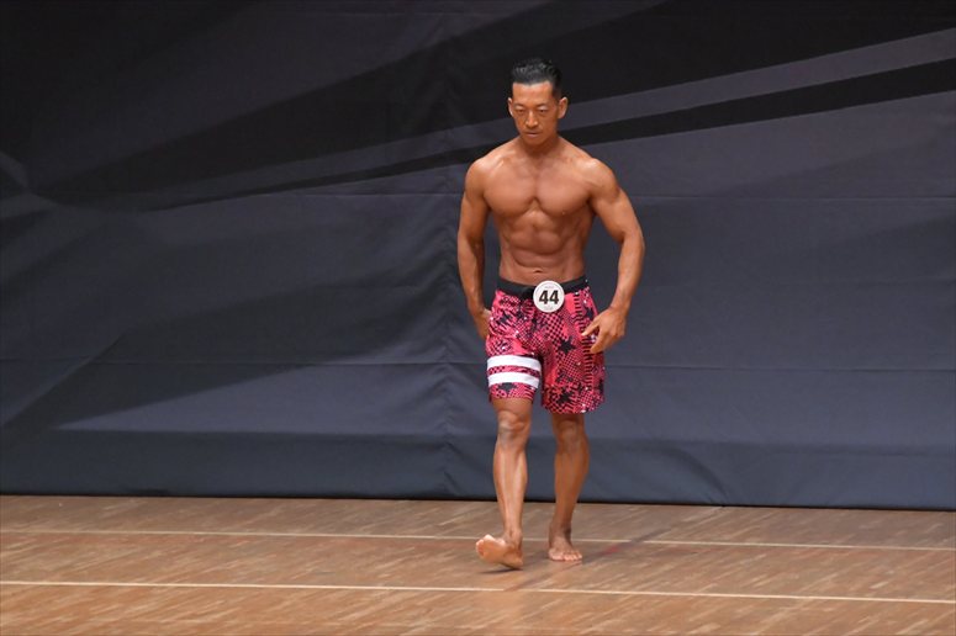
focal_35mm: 315
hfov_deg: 6.5
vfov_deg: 4.4
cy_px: 318
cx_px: 478
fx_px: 8361
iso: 6400
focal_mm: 210
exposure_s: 1/400
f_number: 5.6
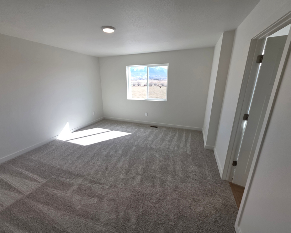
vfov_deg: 88.0
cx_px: 139
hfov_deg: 100.7
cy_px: 118
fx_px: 121
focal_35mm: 14
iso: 40
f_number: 1.9
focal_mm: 2.2
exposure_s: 1/266
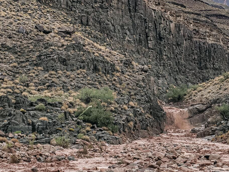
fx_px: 781
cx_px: 151
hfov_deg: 16.7
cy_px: 68
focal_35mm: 118
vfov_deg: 12.6
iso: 200
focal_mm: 20
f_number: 7.1
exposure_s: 1/400
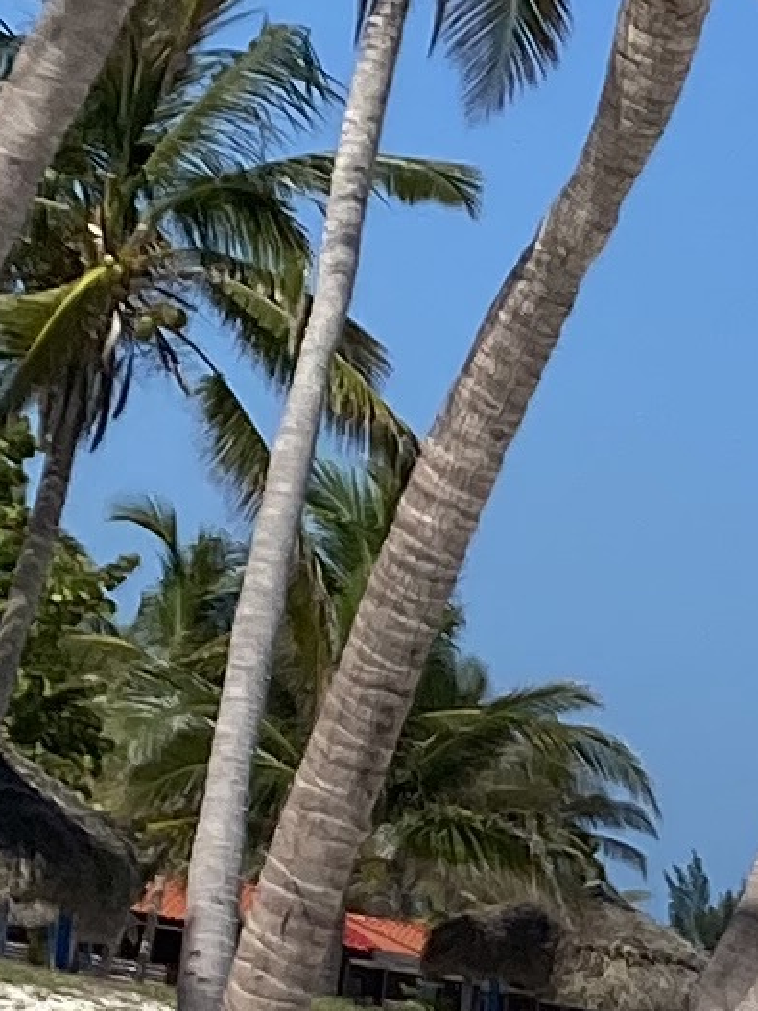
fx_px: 5812
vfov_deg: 9.7
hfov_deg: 6.8
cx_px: 2138
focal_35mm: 199
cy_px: 1485
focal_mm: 4.25
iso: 32
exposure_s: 1/7194
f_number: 1.8
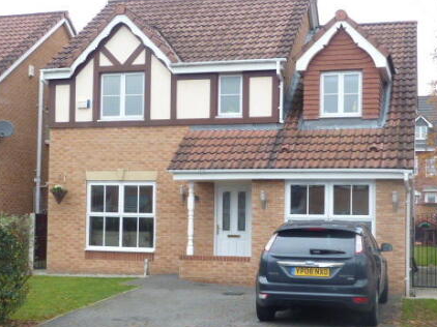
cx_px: 197
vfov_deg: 25.2
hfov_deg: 33.2
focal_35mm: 58
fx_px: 732
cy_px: 179
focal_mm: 4.1
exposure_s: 1/30
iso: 100
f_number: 3.3
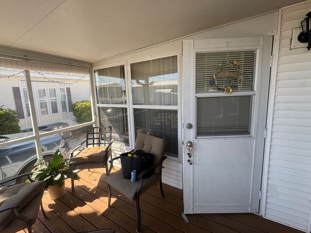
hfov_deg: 98.2
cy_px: 111
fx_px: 135
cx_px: 152
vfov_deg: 81.7
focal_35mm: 15
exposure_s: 1/252
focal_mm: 2.22
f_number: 2.2
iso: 40
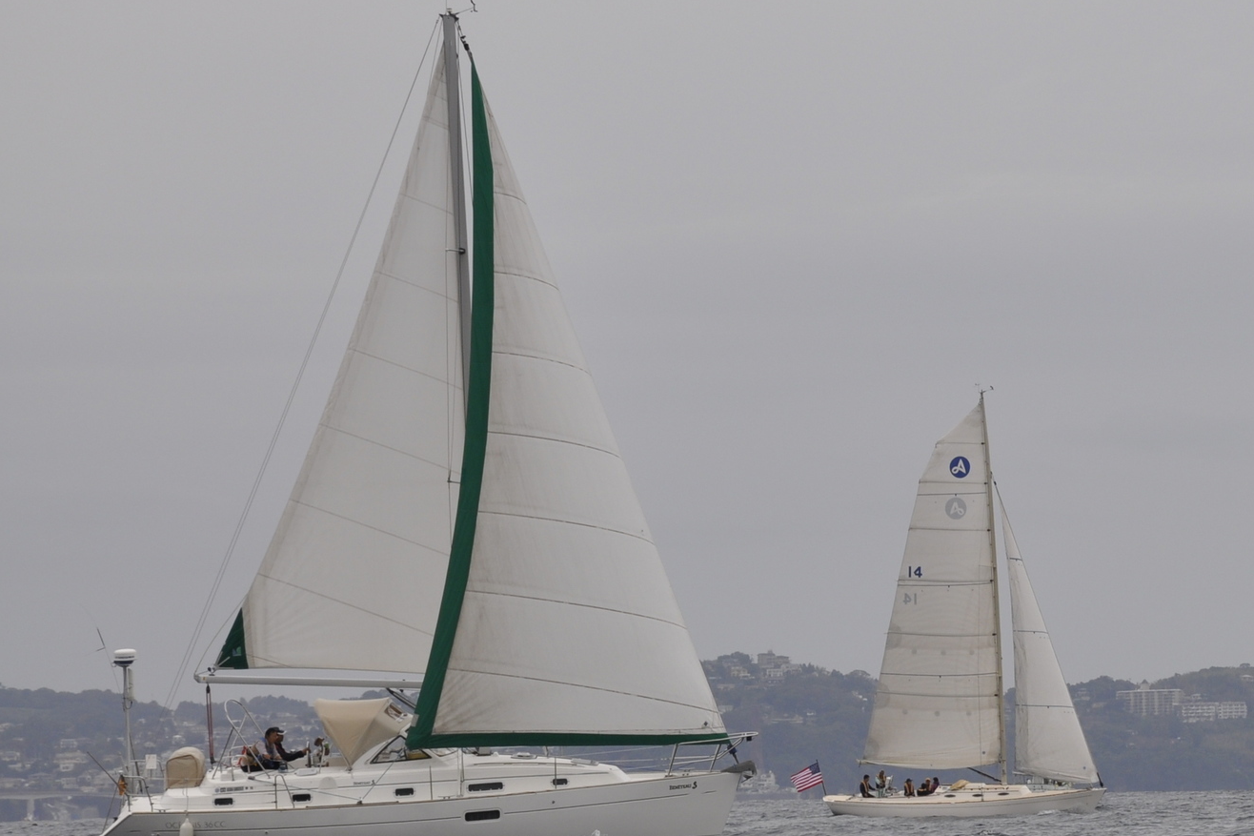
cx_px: 1193
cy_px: 475
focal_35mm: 249
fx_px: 8671
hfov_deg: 8.2
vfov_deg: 5.5
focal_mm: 85
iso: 200
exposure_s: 1/320
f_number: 9
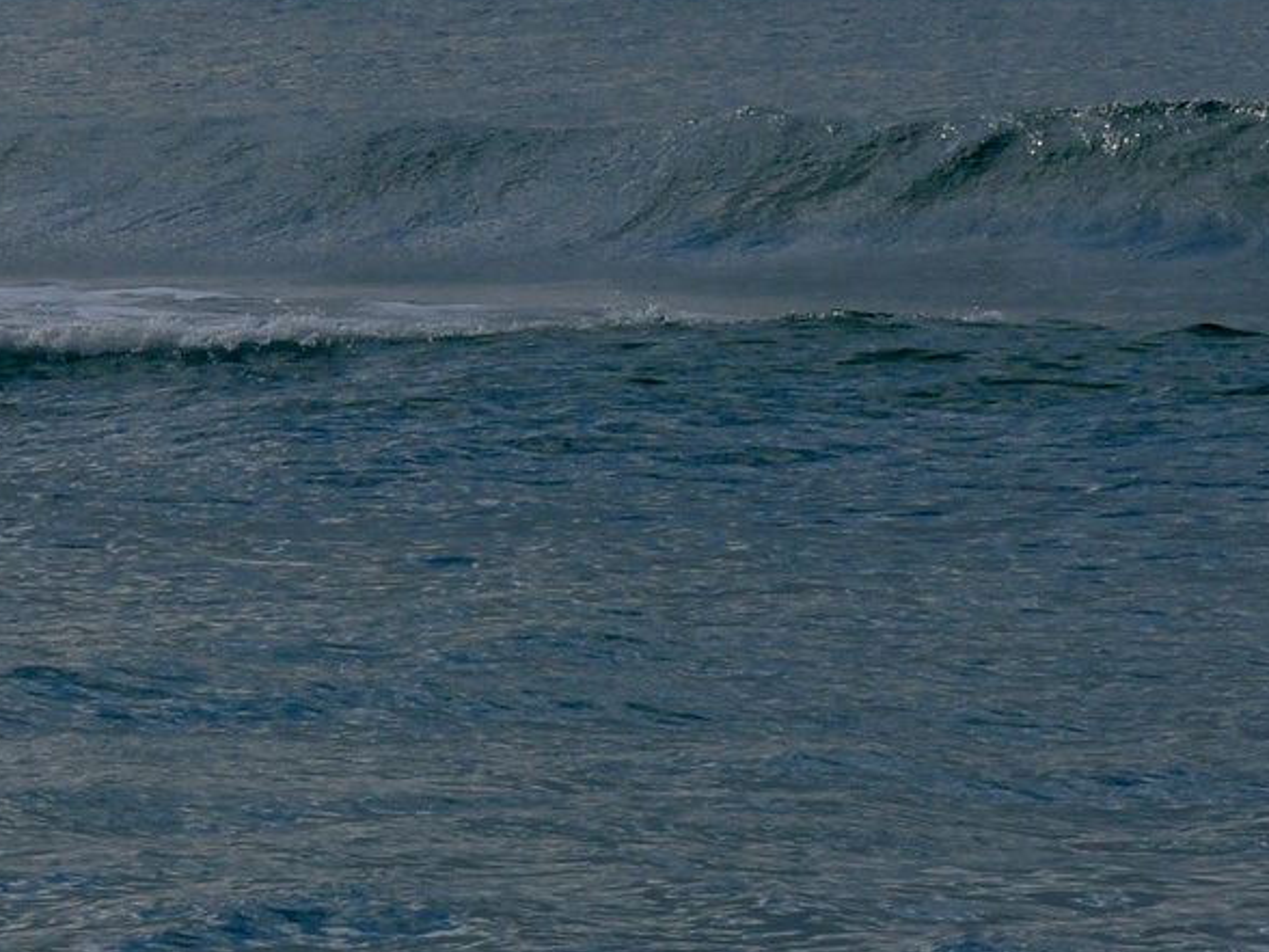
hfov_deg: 4.0
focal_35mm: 490
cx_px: 0
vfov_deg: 3.0
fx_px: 17963
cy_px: 71
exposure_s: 1/500
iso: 100
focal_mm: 32
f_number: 8
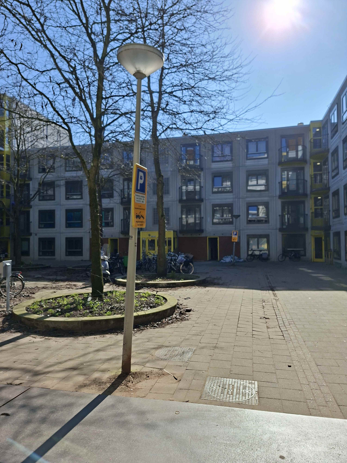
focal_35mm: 23
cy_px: 232
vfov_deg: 73.9
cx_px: 174
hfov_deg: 58.9
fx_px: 307
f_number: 1.8
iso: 50
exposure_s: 1/3367
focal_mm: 5.54
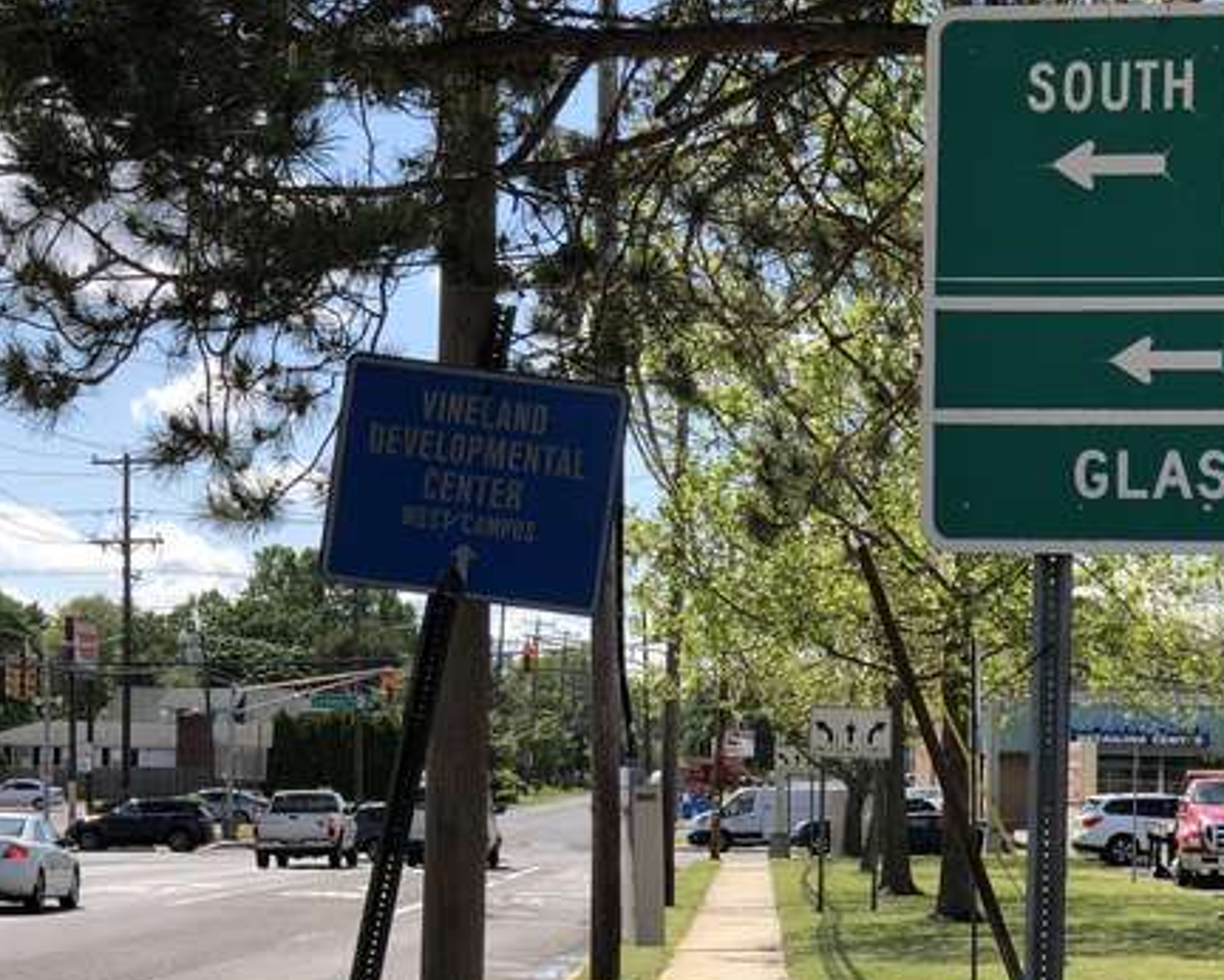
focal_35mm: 94
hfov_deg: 20.4
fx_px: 3407
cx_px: 674
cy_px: 782
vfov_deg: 16.3
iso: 16
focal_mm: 6
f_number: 2.4
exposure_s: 1/941
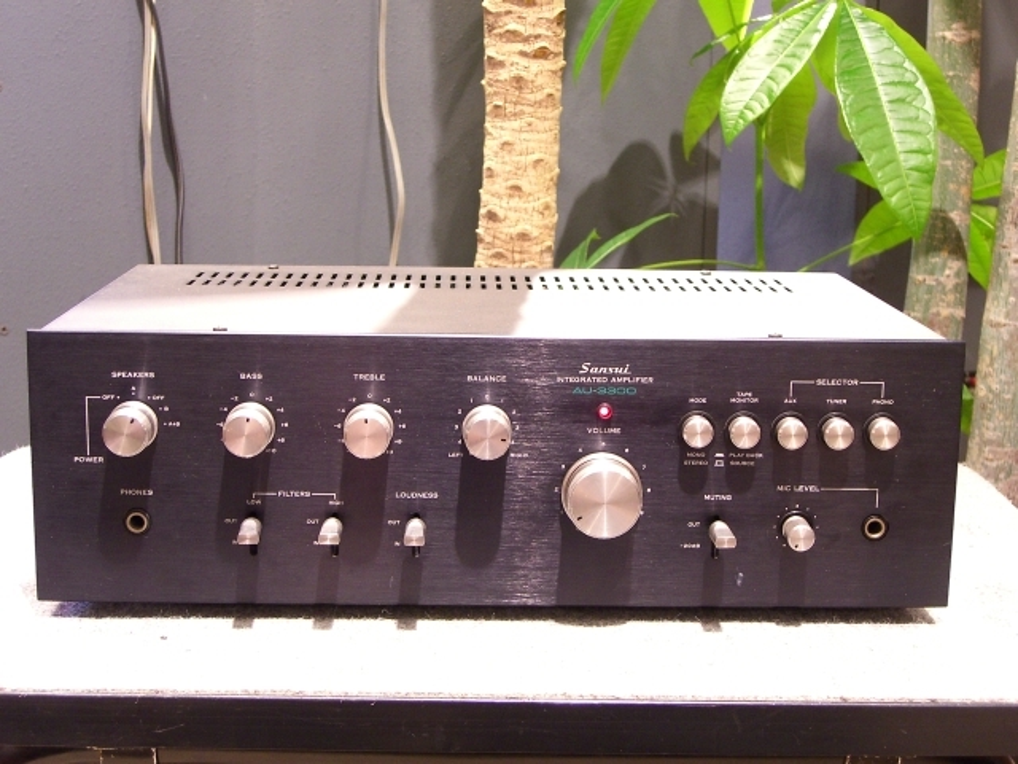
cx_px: 509
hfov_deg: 33.8
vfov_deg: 25.7
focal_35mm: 57
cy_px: 382
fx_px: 1676
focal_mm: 11.8
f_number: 3.6
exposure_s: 1/5
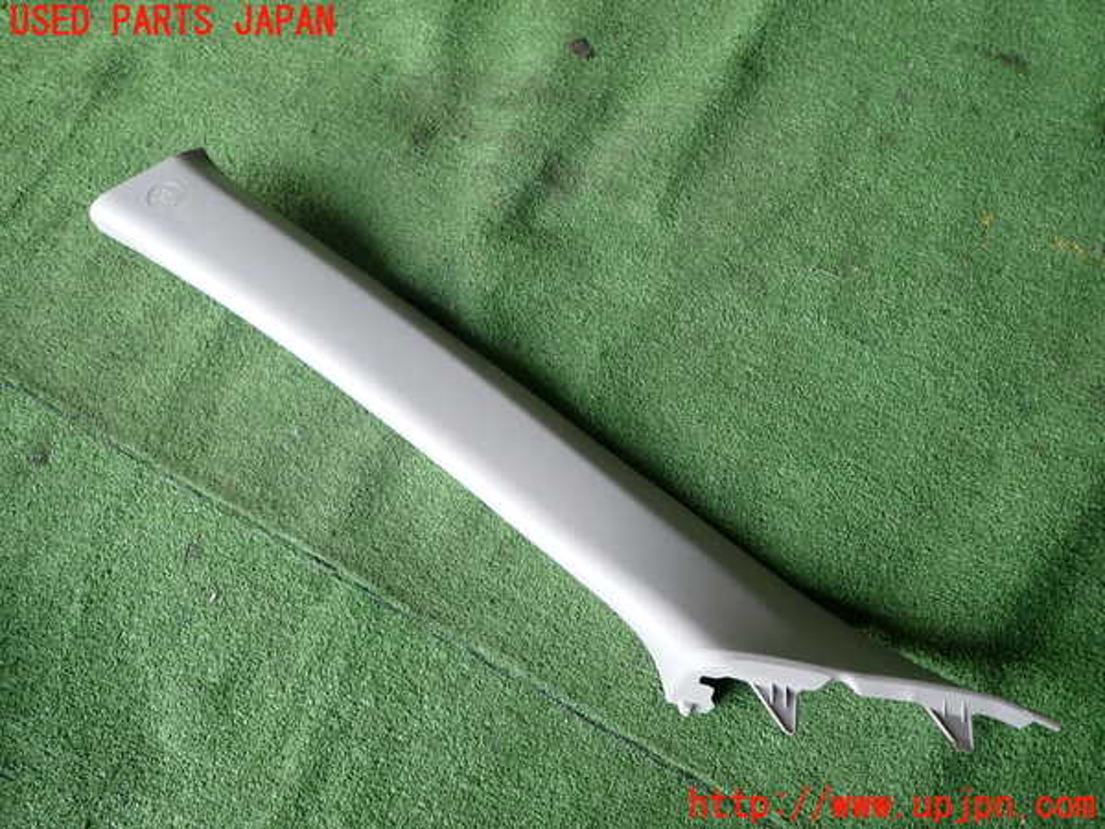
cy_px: 414
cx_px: 552
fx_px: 798
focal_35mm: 25
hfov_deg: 69.4
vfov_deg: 54.9
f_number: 2
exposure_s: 1/125
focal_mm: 4.5
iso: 125
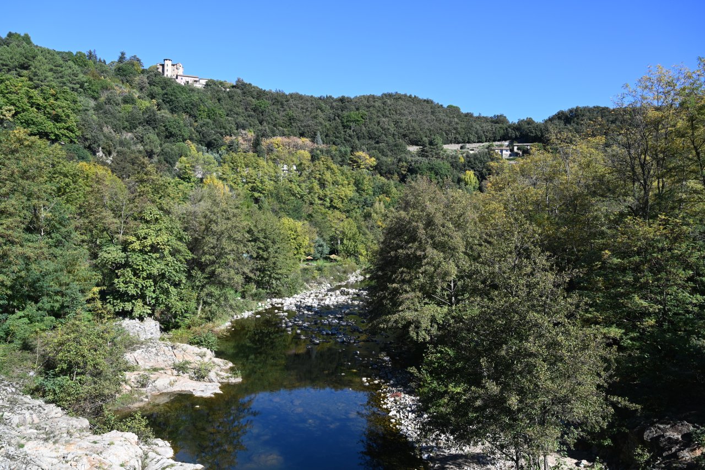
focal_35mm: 30
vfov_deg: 43.6
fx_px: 587
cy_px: 235
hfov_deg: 61.9
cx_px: 352
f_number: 8
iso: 200
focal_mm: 30
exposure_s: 1/320
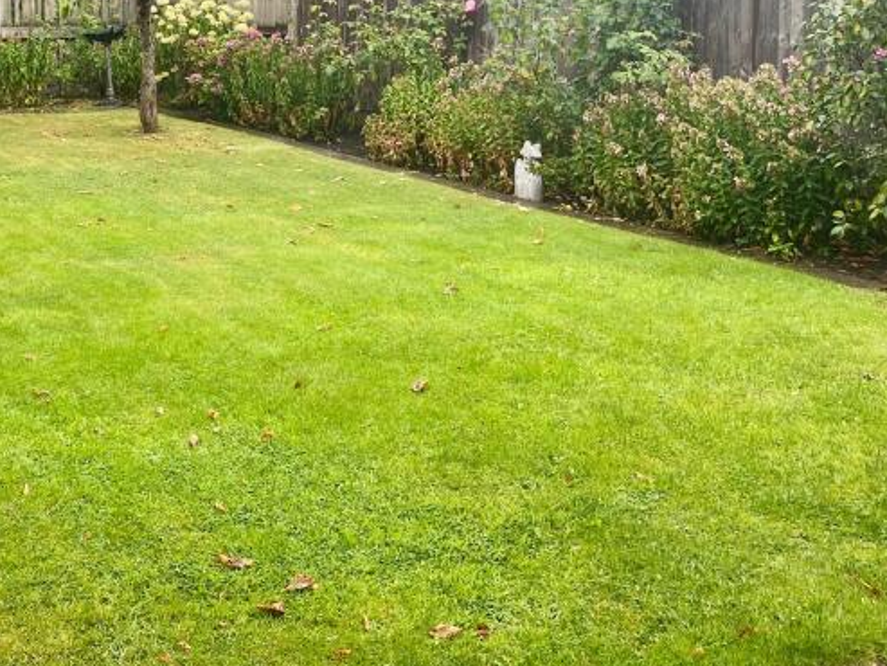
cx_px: 140
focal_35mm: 54
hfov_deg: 34.1
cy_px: 158
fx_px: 1384
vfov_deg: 26.7
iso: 32
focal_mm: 4.25
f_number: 1.8
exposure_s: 1/131
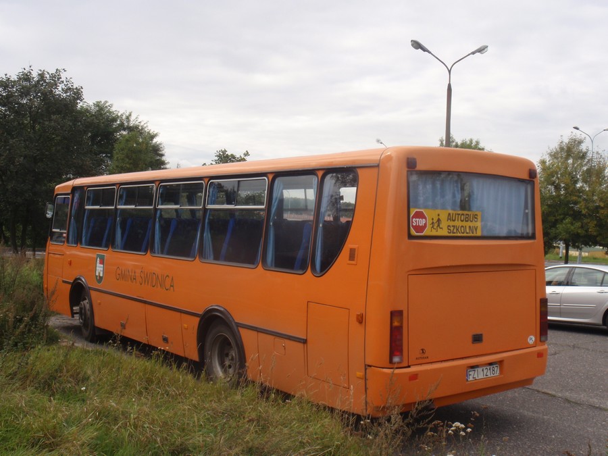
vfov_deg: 36.0
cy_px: 228
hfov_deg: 46.8
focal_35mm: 40
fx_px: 703
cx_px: 304
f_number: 9
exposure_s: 1/80
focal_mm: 7.25
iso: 80
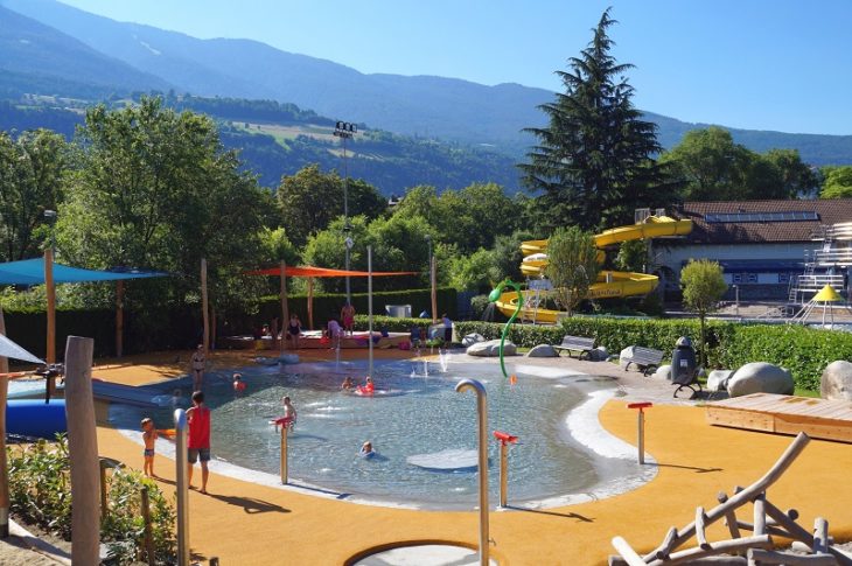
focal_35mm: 36
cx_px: 426
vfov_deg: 36.8
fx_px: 851
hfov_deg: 53.2
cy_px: 283
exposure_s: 1/200
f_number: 10
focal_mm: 24
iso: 100
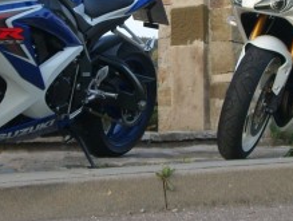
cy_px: 41
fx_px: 1000
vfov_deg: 12.5
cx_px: 157
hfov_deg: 16.7
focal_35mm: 118
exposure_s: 1/160
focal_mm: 9
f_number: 3.3
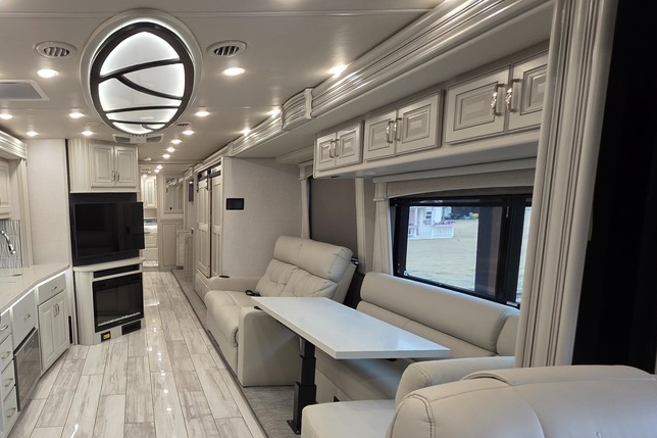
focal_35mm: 21
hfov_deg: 74.6
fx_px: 383
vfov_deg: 59.1
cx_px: 154
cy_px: 258
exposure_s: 1/100
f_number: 1.9
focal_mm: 2.2
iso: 250
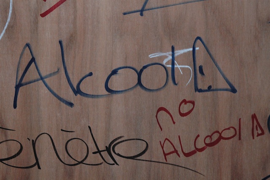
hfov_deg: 29.3
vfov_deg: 19.7
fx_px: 517
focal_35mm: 69
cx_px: 135
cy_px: 90
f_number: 7.1
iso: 1600
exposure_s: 1/200
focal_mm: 46
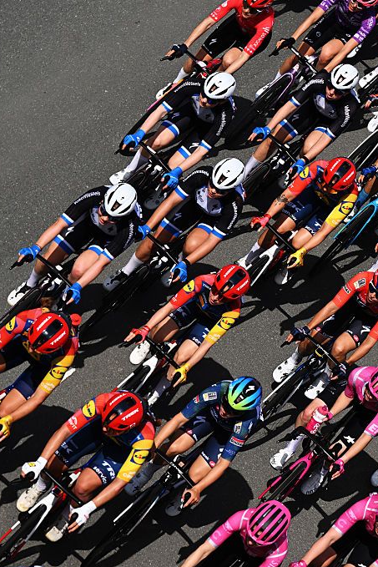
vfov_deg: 11.4
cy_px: 284
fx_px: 2849
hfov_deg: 7.6
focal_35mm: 181
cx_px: 269
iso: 320
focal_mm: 120
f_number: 6.3
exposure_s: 1/2500
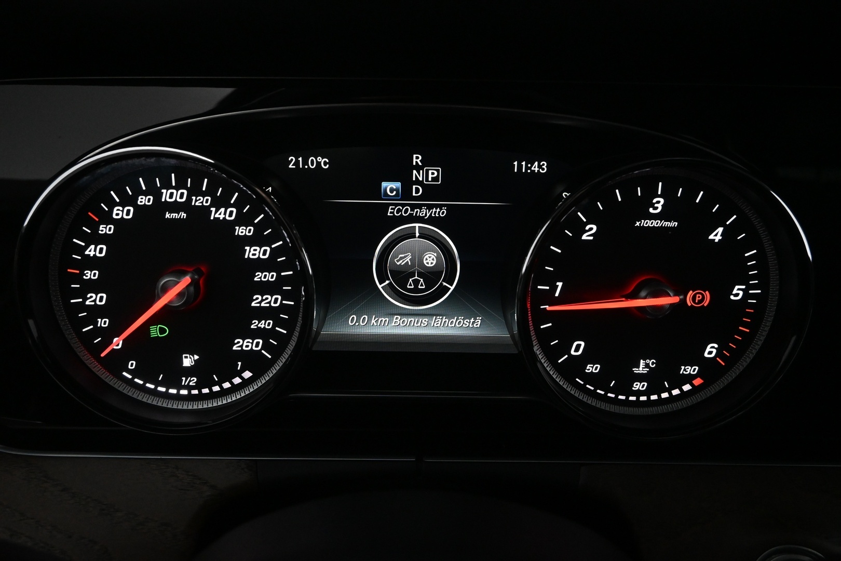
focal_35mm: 24
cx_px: 420
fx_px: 561
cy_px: 280
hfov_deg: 73.7
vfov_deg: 53.1
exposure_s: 1/100
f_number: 5
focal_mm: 16
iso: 3200
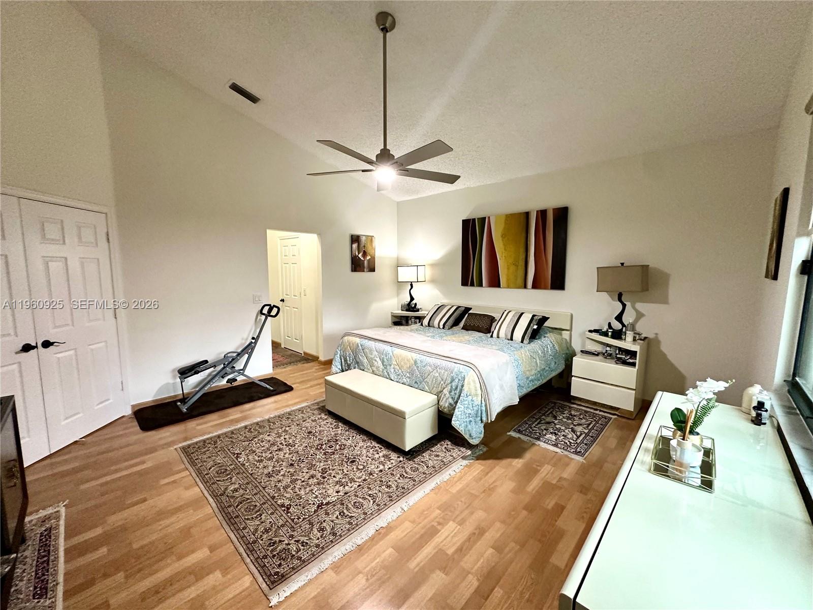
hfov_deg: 102.1
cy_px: 305
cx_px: 406
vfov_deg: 85.7
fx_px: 329
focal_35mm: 14
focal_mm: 2.22
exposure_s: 1/60
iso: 320
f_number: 2.2
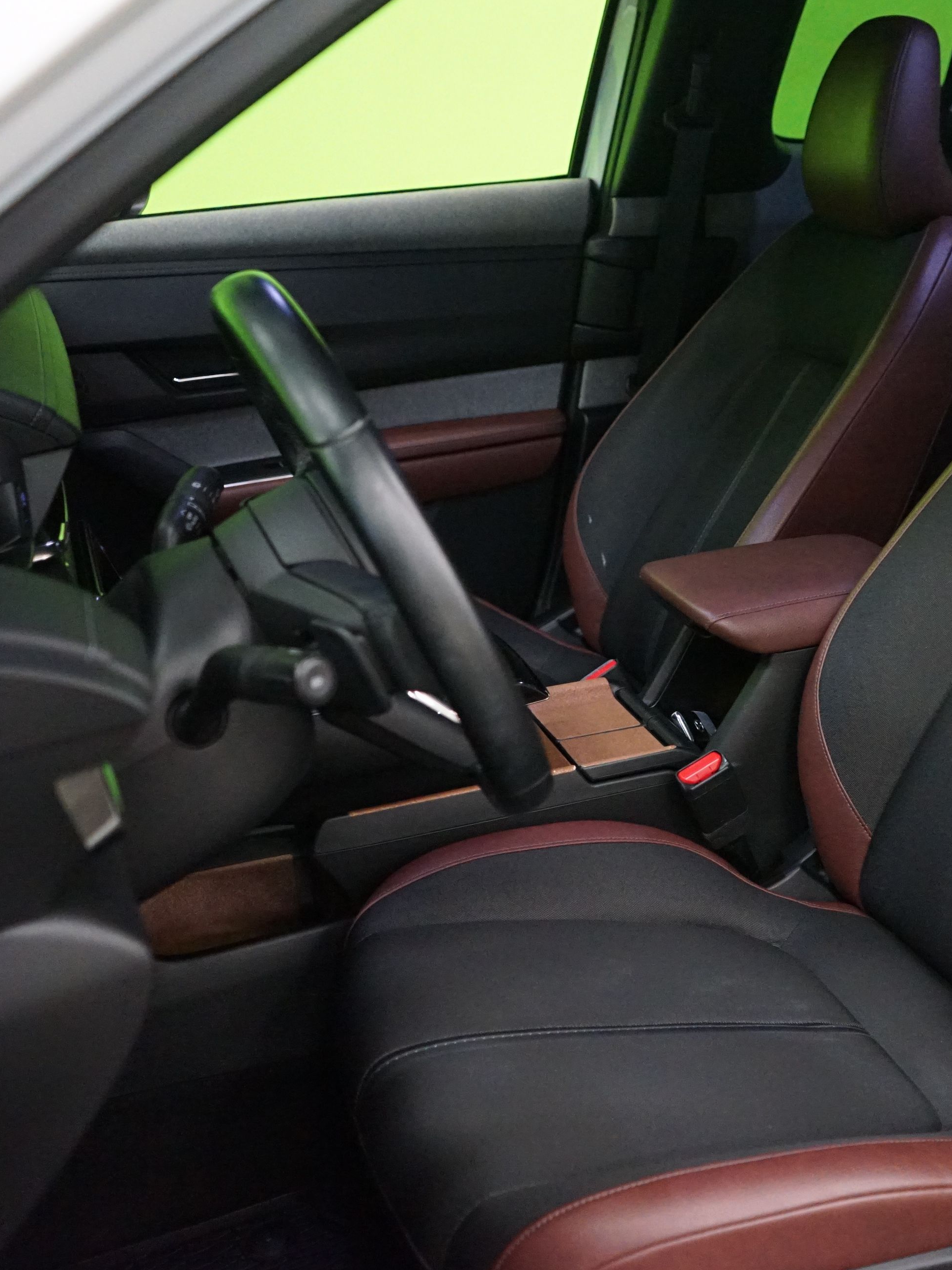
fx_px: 1503
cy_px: 635
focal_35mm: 41
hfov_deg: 34.1
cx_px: 753
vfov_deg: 45.8
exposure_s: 1/60
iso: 6400
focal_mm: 28
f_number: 3.5
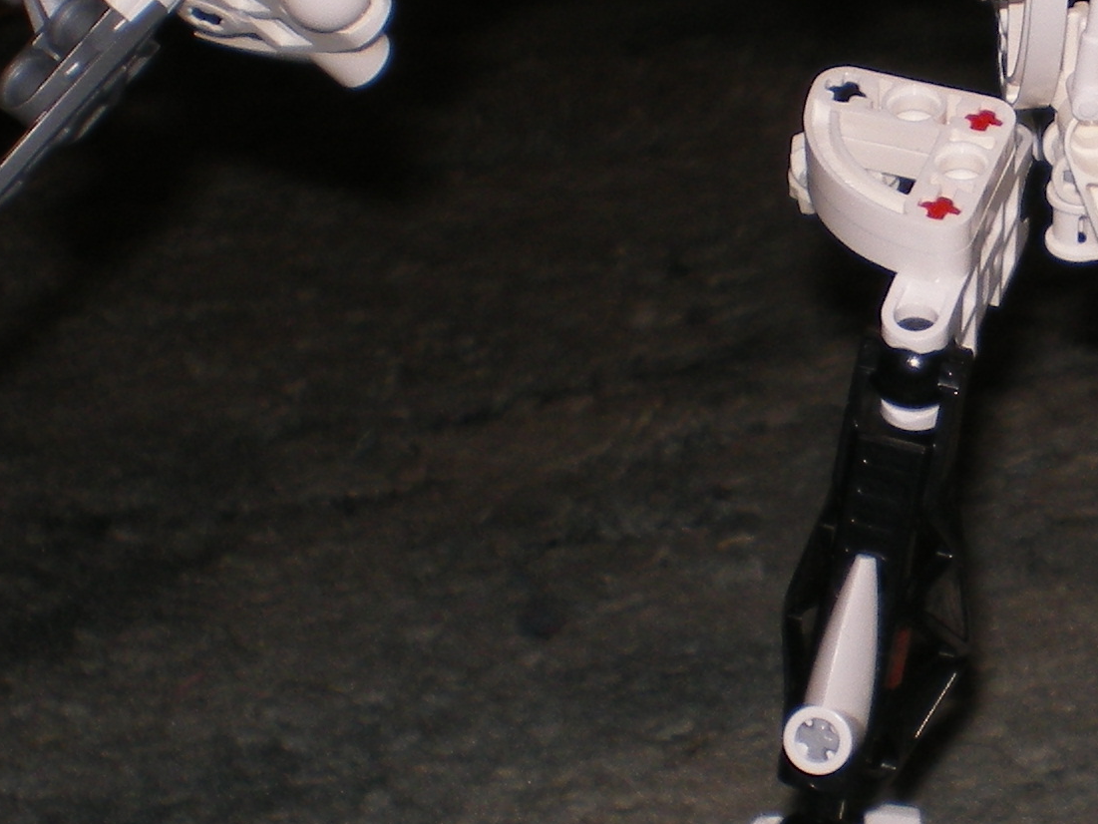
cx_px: 1041
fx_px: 3363
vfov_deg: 13.9
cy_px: 143
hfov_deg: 18.2
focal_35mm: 106
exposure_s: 1/30
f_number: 4.6
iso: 64
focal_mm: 6.3
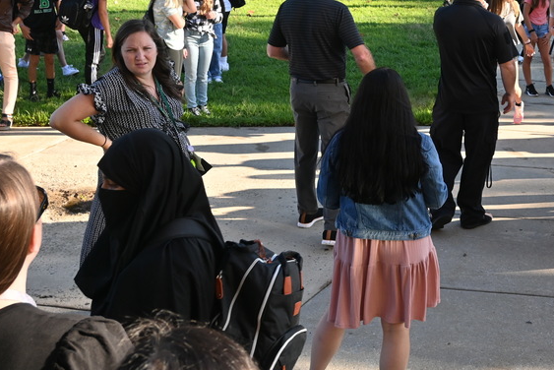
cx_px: 474
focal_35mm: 60
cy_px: 76
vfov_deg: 22.4
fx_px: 924
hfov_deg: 32.1
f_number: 5.6
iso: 200
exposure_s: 1/250
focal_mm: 22
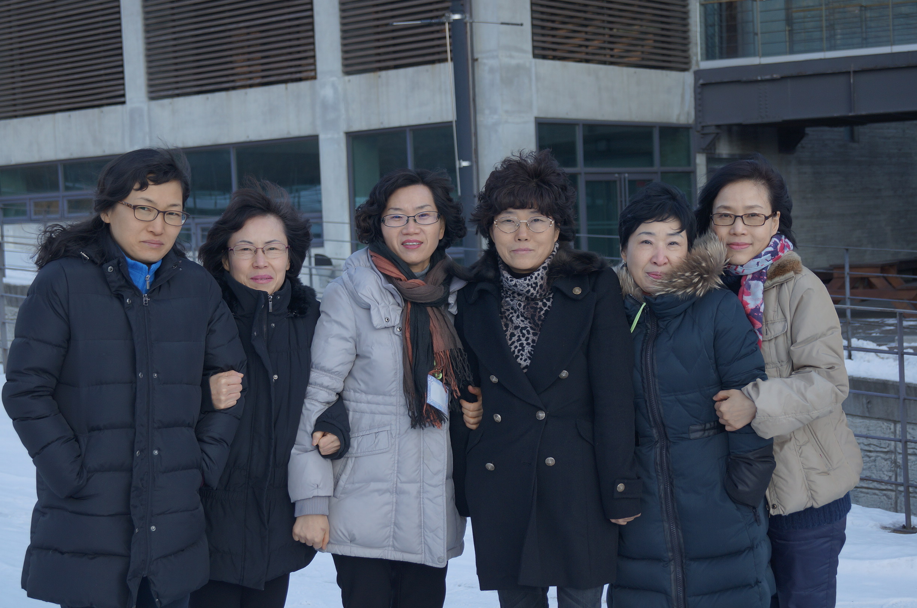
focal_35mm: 60
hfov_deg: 33.4
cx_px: 458
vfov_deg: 22.5
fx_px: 1526
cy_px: 304
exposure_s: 1/160
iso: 160
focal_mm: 40
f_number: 5
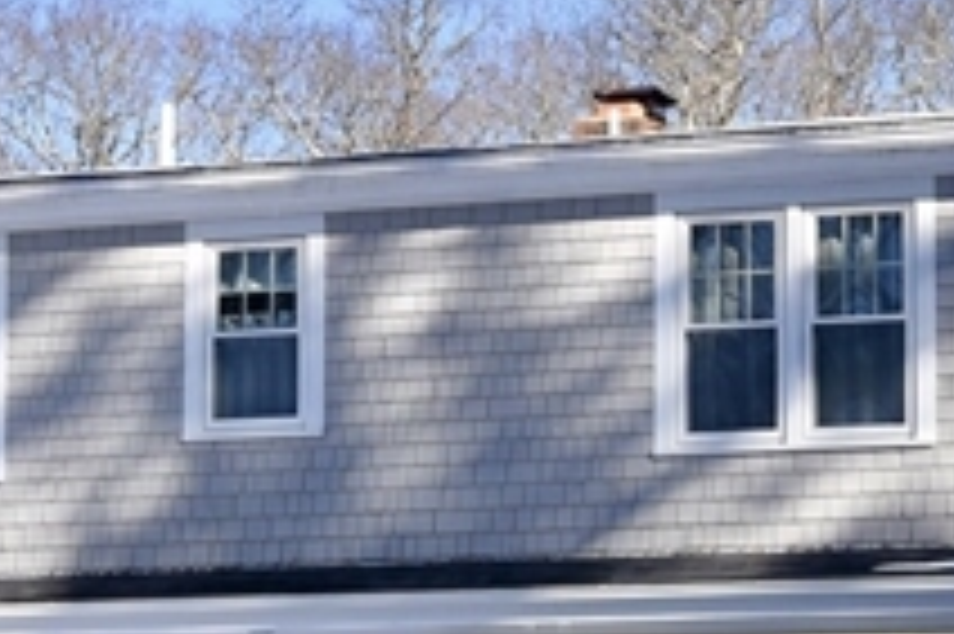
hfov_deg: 14.0
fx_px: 3839
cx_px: 927
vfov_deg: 9.4
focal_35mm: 145
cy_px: 627
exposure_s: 1/500
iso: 320
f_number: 8
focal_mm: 20
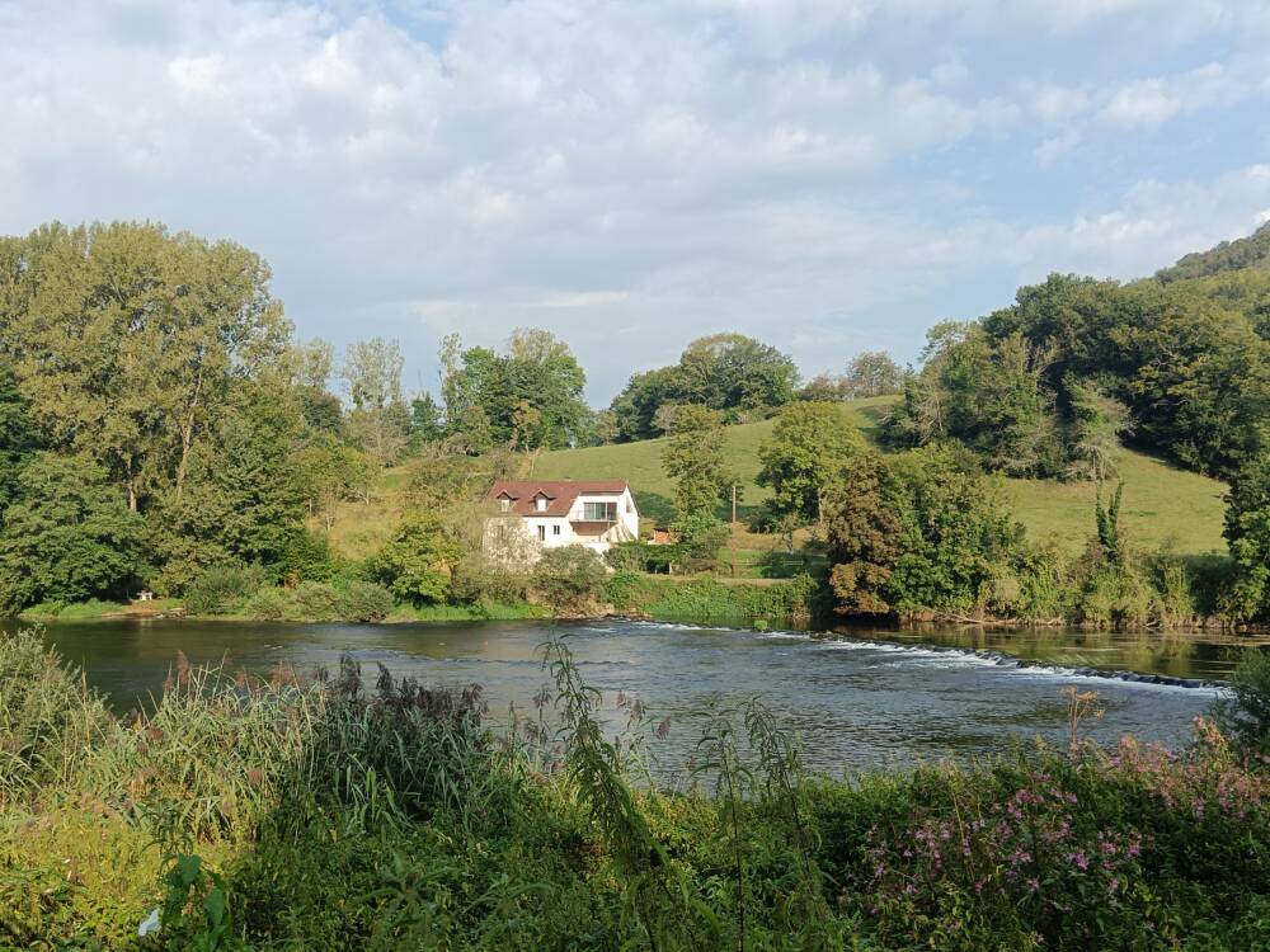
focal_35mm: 36
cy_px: 476
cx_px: 635
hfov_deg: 51.4
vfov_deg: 39.7
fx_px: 1321
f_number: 1.9
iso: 100
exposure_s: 1/567
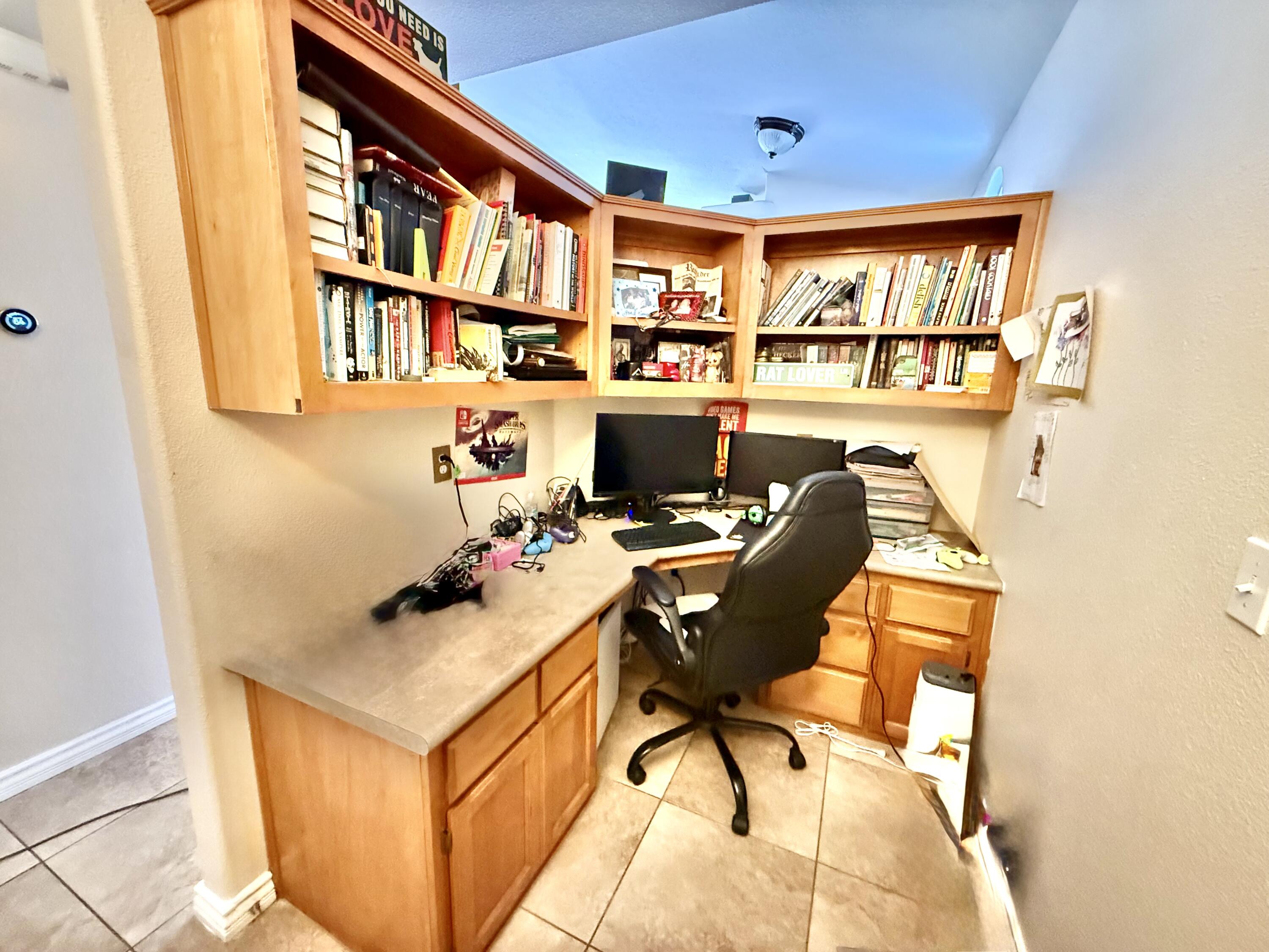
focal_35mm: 14
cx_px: 634
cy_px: 476
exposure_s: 1/30
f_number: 2.2
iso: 1250
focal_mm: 2.22
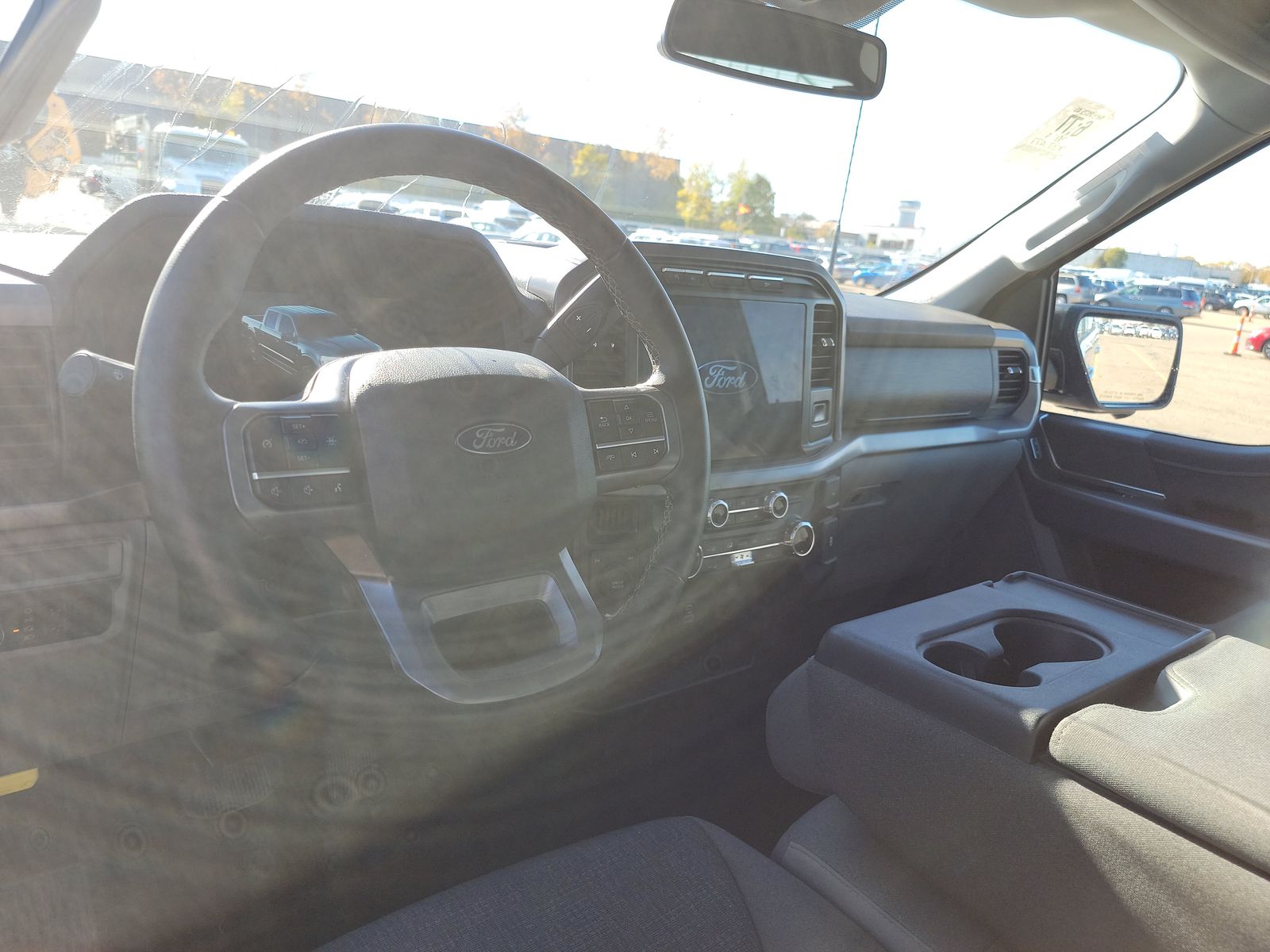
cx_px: 635
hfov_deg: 71.6
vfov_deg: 56.8
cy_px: 476
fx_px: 881
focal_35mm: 24
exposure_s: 1/124
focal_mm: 6.7
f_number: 1.8
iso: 50
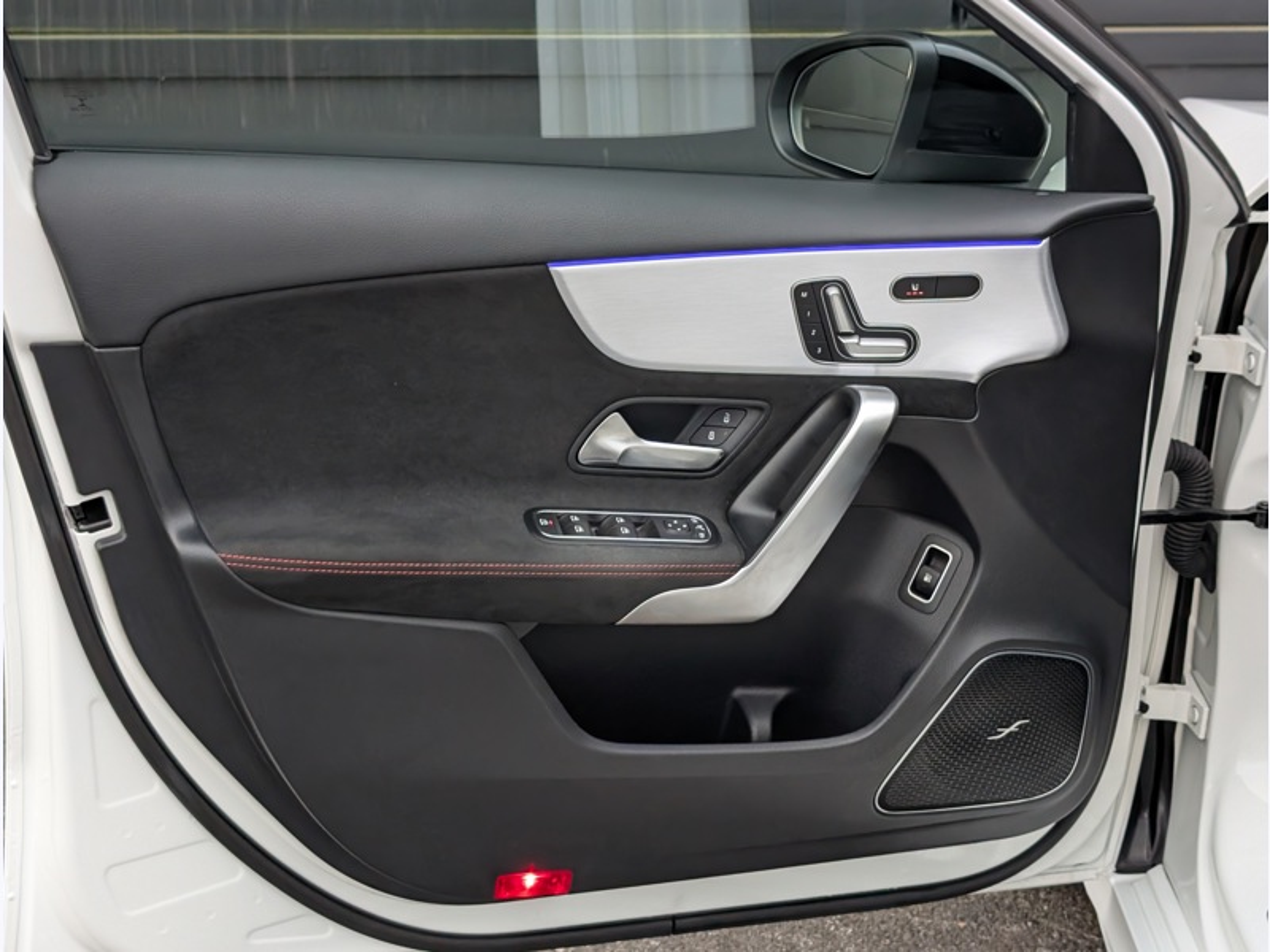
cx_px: 635
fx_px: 1798
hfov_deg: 38.9
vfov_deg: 29.7
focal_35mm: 49
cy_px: 476
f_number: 1.68
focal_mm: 6.9
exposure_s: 1/266
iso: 415
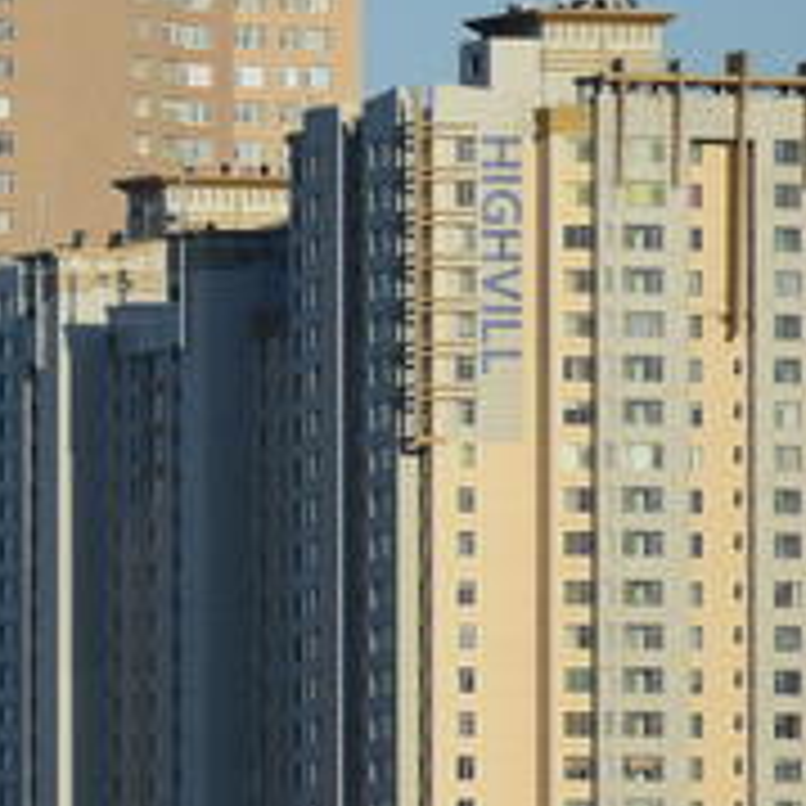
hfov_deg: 2.7
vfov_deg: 2.7
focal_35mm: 649
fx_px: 17098
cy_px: 419
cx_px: -1013
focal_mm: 105
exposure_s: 1/500
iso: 100
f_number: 5.6
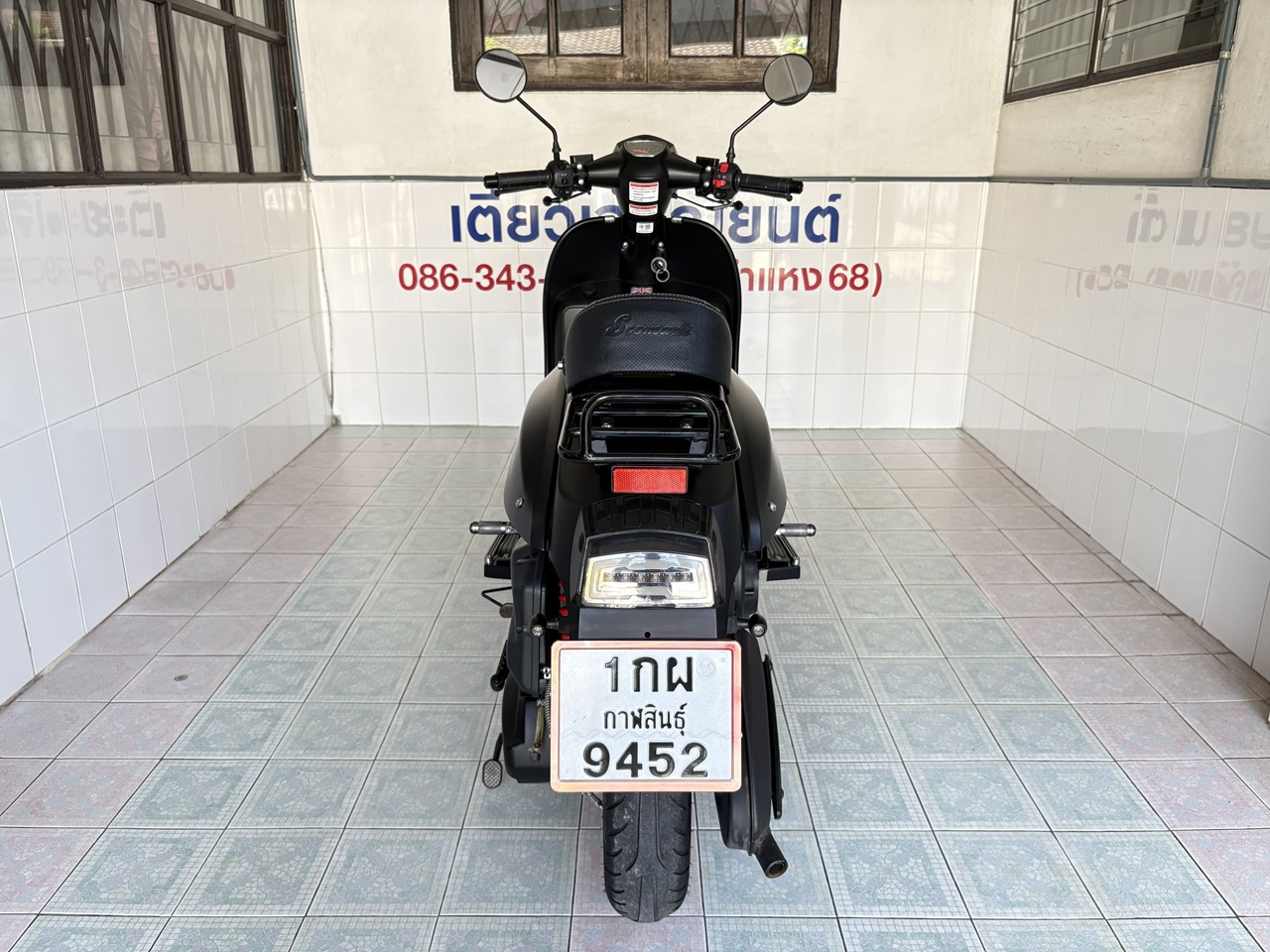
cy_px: 476
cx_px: 635
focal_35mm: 26
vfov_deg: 53.1
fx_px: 954
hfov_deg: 67.3
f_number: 1.6
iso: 125
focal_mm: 5.96
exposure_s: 1/122
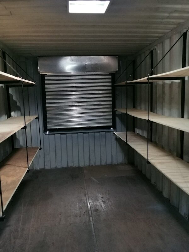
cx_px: 94
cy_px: 126
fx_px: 240
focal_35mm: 33
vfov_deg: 55.4
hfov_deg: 42.9
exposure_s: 1/20
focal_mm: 5.56
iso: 500
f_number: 4
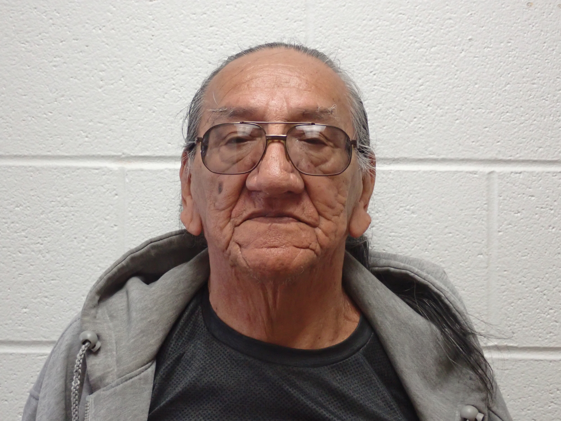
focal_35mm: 71
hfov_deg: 27.4
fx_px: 1151
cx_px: 280
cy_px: 210
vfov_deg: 20.7
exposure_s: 1/60
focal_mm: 12.73
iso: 1000
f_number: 3.9
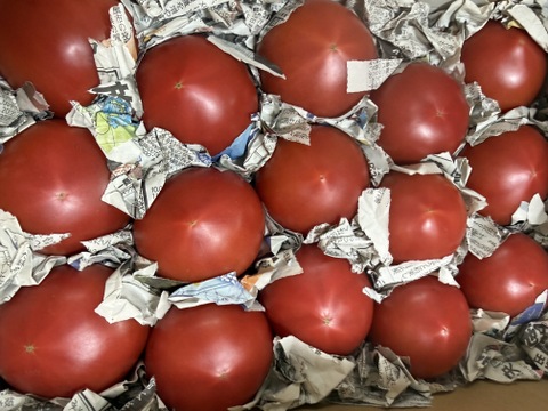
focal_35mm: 24
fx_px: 380
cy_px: 206
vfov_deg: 56.8
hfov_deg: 71.6
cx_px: 274
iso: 200
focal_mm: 2.22
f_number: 2.2
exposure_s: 1/63
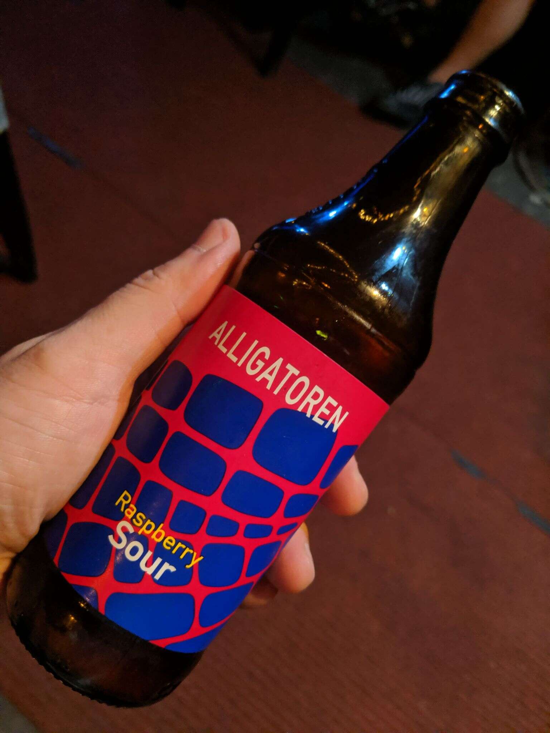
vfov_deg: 65.3
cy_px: 366
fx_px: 572
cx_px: 275
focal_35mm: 27
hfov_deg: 51.4
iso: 824
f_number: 1.8
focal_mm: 4.44
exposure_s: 1/20
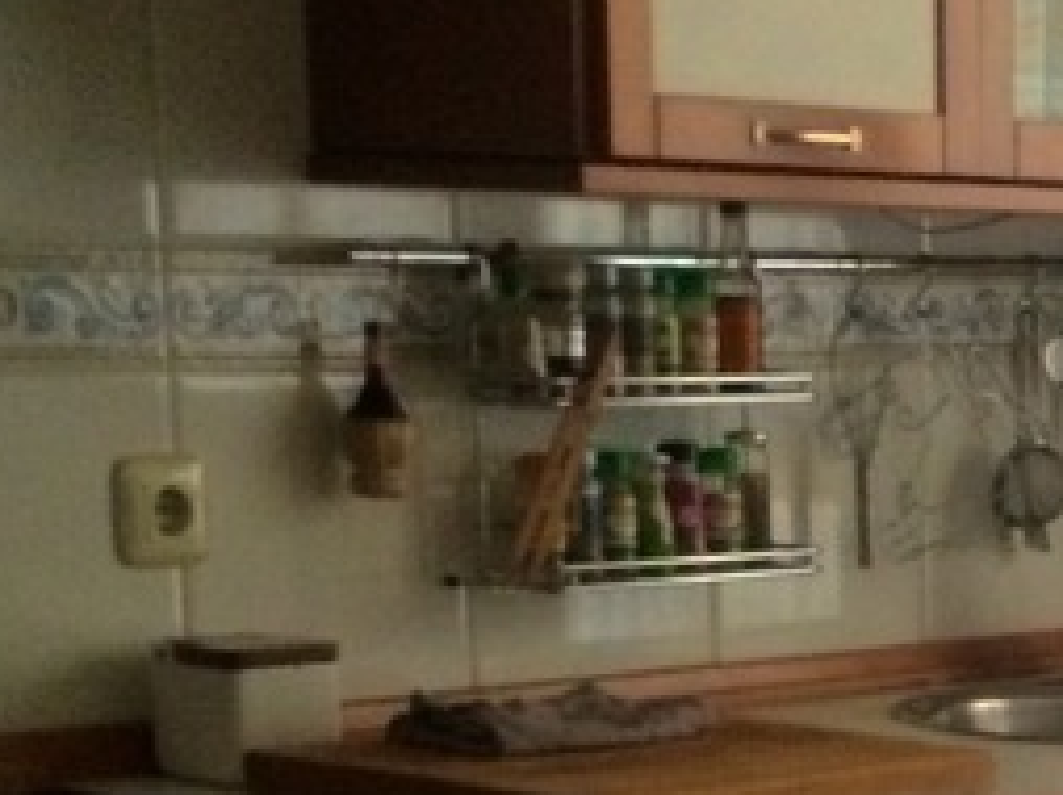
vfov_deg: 12.1
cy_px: 1163
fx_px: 3589
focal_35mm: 117
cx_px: 1381
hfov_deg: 16.0
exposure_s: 1/25
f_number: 2.2
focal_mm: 4.15
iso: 320
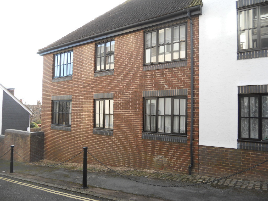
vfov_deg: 51.4
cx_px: 134
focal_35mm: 27
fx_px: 209
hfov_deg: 65.3
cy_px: 100
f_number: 3.2
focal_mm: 4.9
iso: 80
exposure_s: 1/80
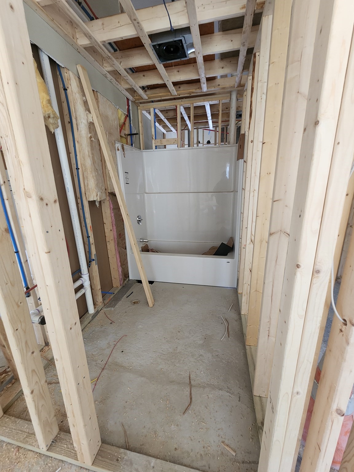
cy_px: 236
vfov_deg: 106.2
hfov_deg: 89.9
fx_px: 177
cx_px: 177
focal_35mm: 13
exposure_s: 1/60
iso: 250
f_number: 2.2
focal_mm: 2.2
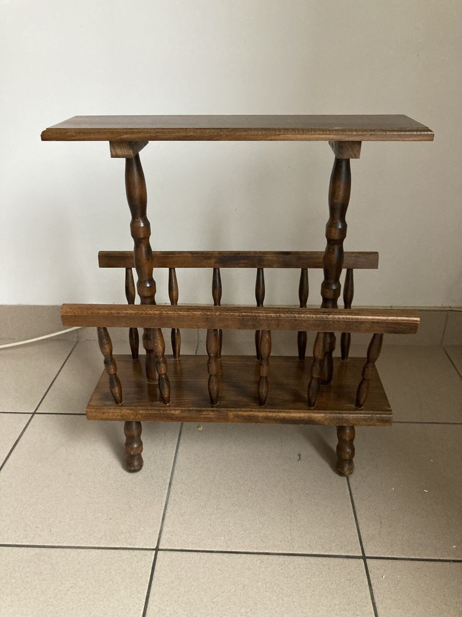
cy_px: 308
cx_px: 231
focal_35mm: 28
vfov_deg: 63.4
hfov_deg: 49.7
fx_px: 498
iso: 320
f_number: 1.8
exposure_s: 1/54
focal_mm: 3.99
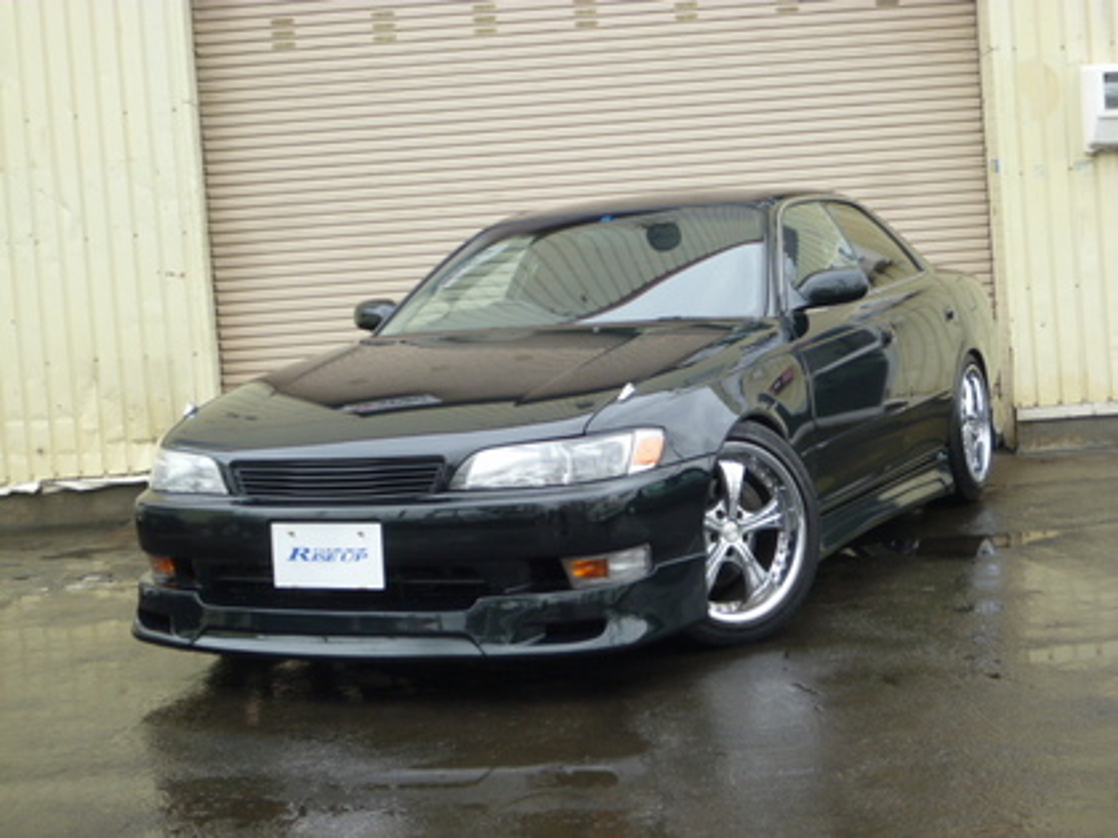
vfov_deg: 27.0
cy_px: 419
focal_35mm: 54
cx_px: 559
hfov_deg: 35.5
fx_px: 1744
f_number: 3.9
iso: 80
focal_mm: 9.7
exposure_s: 1/80
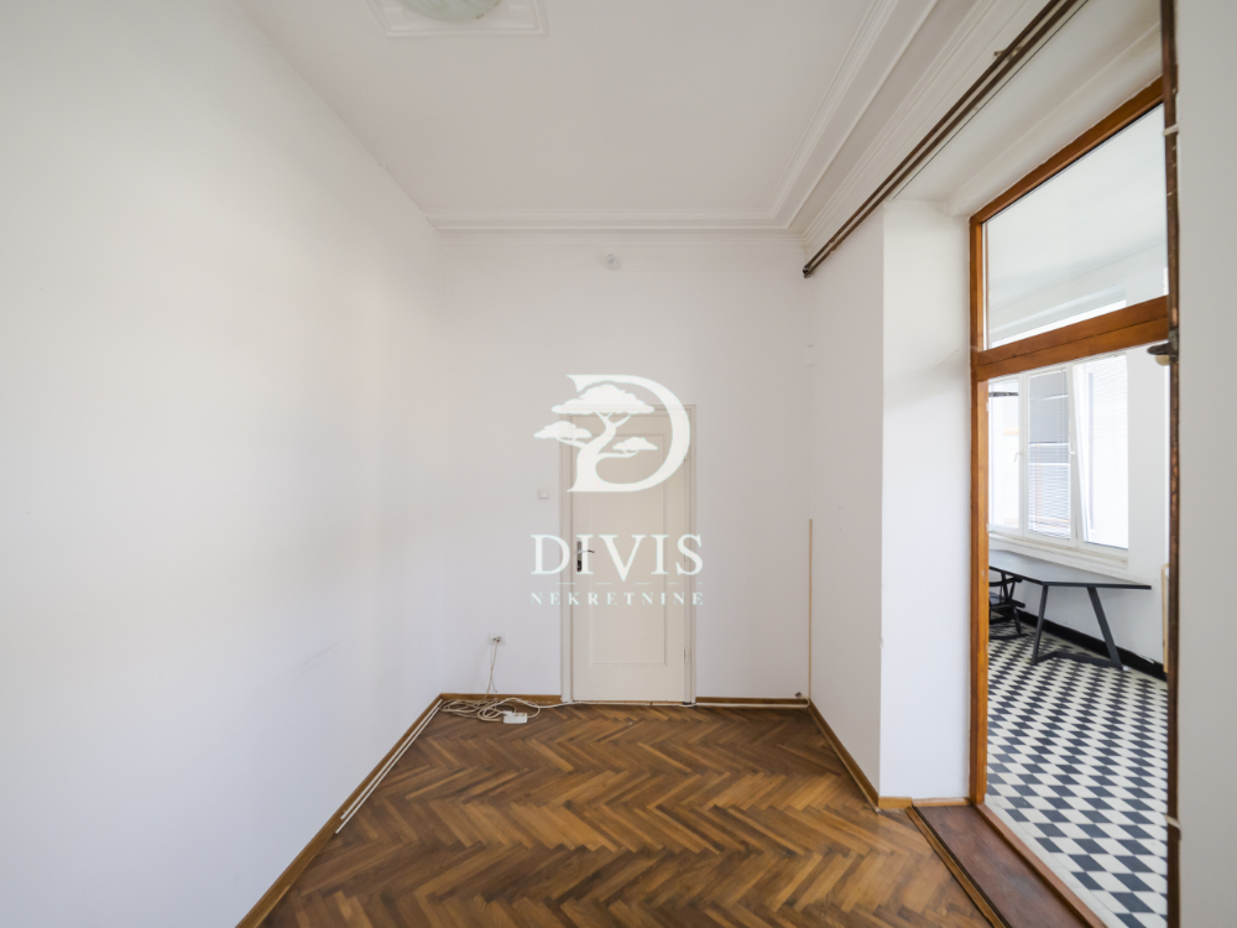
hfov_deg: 102.1
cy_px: 464
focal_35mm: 14
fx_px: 500
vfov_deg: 85.7
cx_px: 618
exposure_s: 1/80
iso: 400
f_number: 4
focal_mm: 7
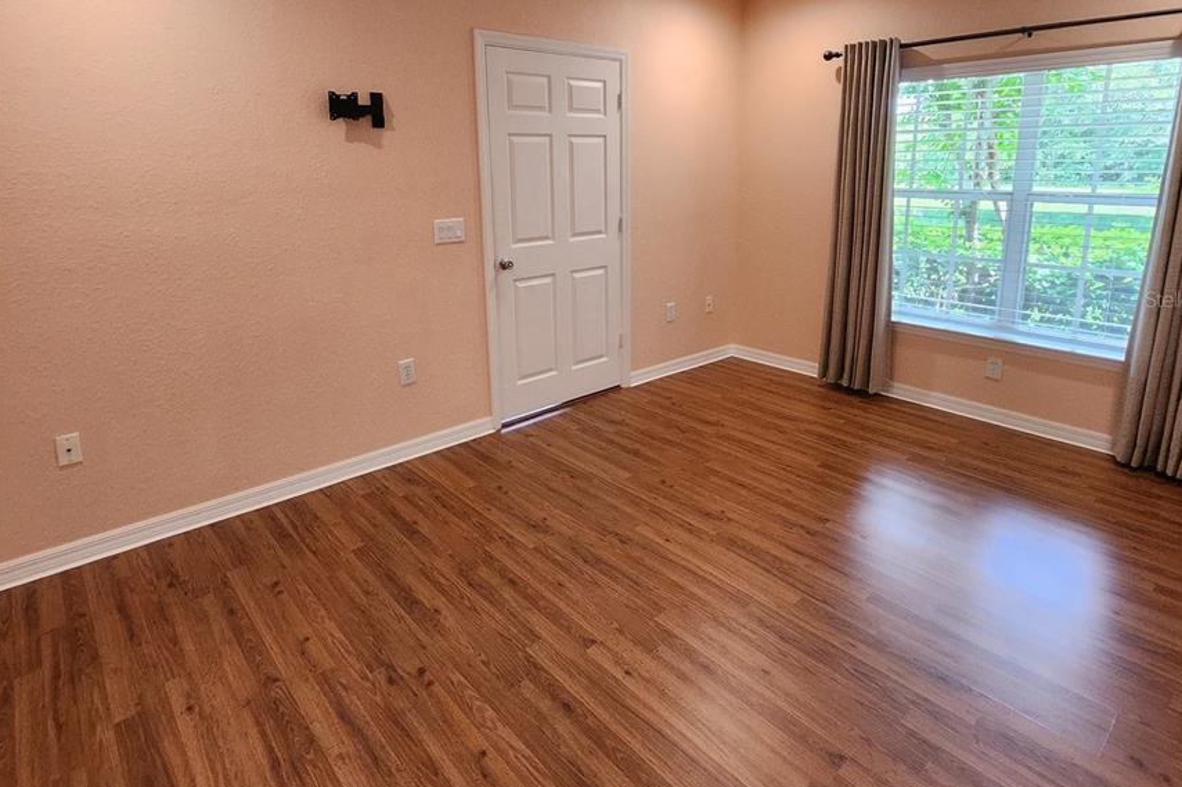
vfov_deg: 63.7
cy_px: 299
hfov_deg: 86.9
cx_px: 620
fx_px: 624
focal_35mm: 19
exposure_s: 1/60
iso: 200
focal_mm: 1.74
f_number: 2.2
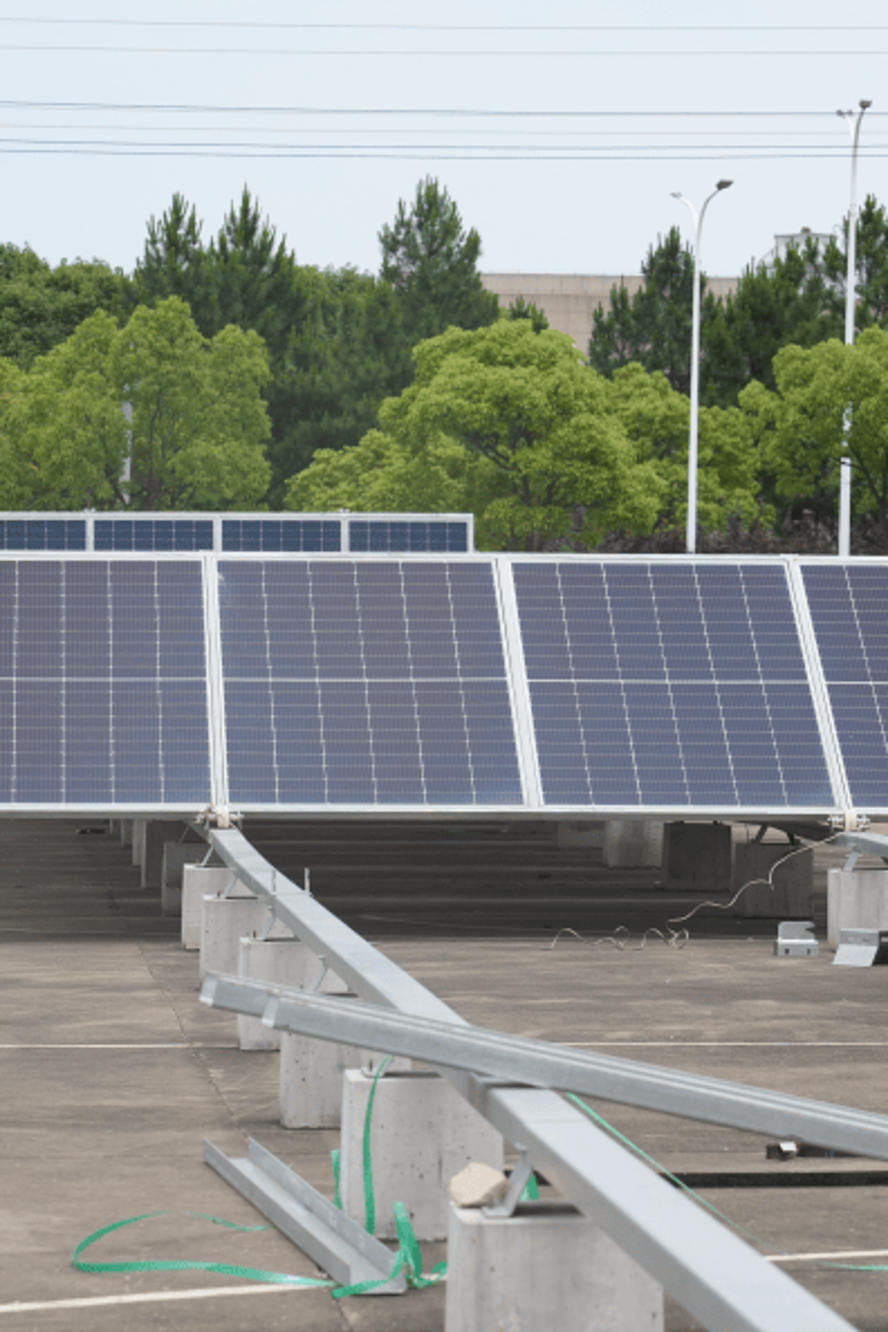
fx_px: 5883
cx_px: 514
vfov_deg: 12.9
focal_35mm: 159
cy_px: 668
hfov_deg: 8.6
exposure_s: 1/400
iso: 250
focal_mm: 105
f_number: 9
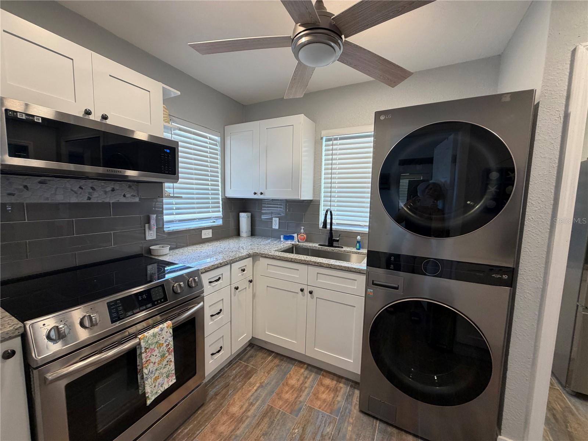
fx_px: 238
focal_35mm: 14
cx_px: 294
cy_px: 220
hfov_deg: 102.1
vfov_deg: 85.7
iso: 160
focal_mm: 2.22
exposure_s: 1/60
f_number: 2.2
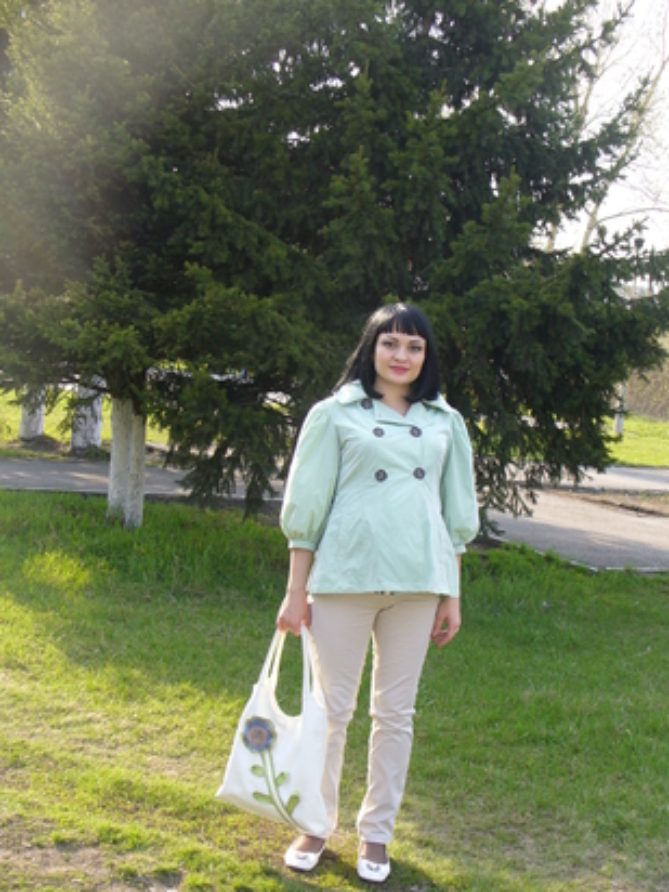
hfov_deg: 24.8
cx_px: 355
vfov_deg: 32.7
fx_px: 1520
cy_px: 450
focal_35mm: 59
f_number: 3.1
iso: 80
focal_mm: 8.9
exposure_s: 1/160
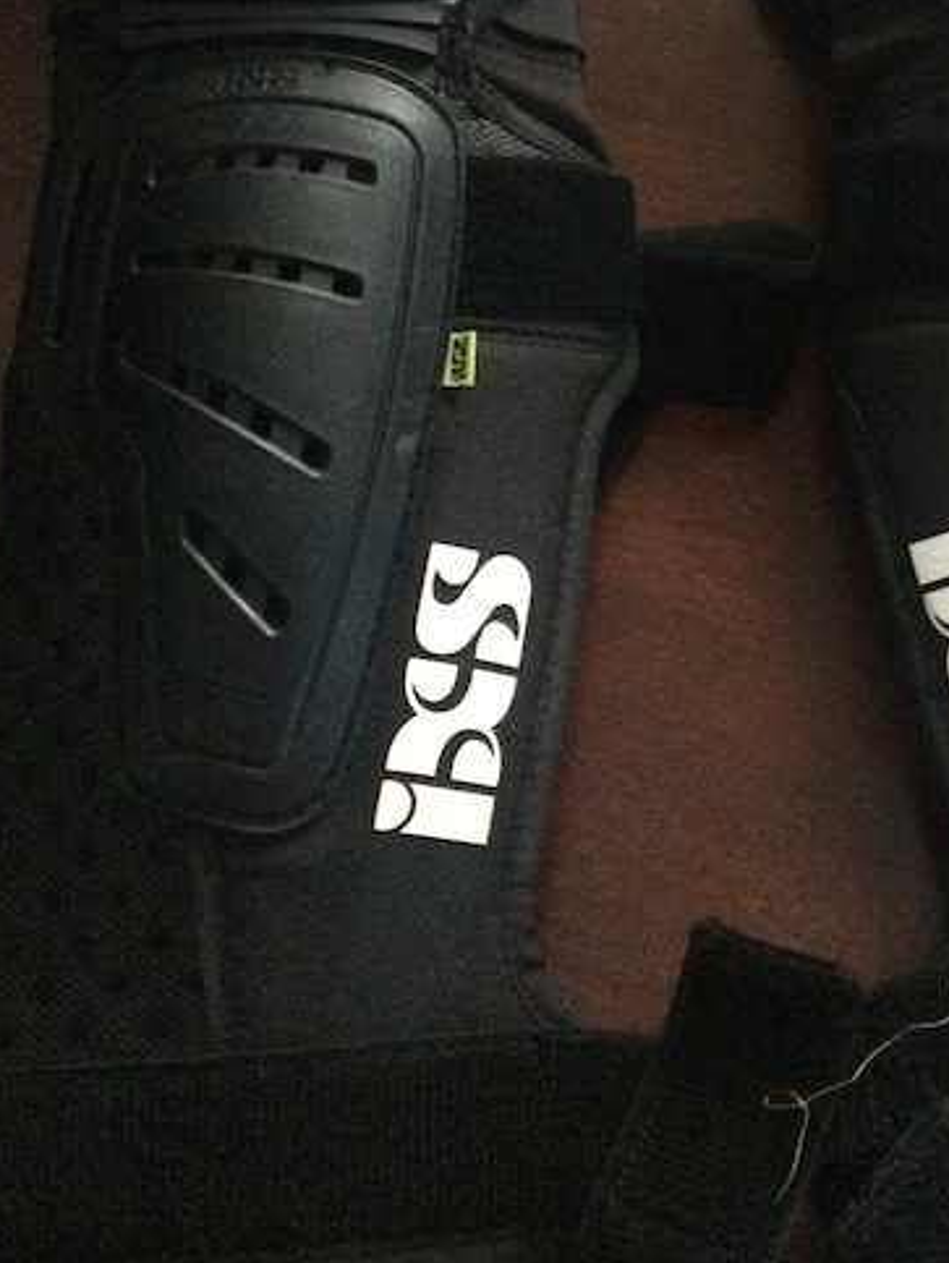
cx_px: 758
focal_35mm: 48
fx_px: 1752
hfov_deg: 29.6
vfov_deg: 39.0
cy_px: 390
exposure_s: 1/15
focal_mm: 4.15
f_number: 2.2
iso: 640
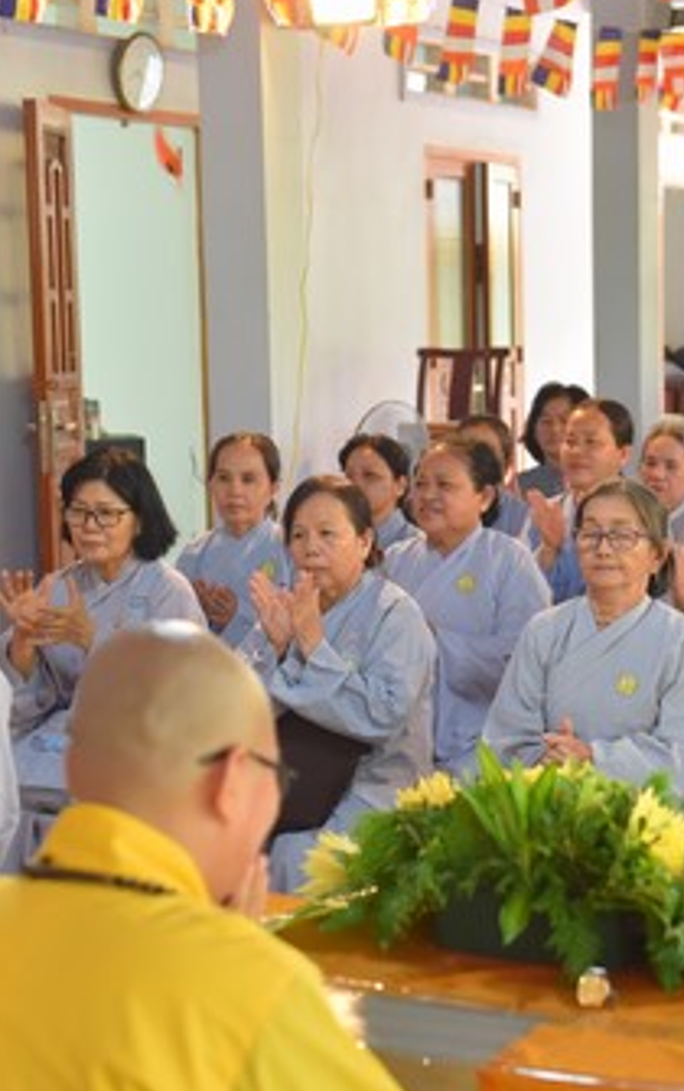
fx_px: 2351
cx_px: 414
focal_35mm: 79
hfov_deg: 16.5
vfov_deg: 26.1
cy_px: 607
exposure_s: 1/125
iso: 500
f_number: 2.8
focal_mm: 40
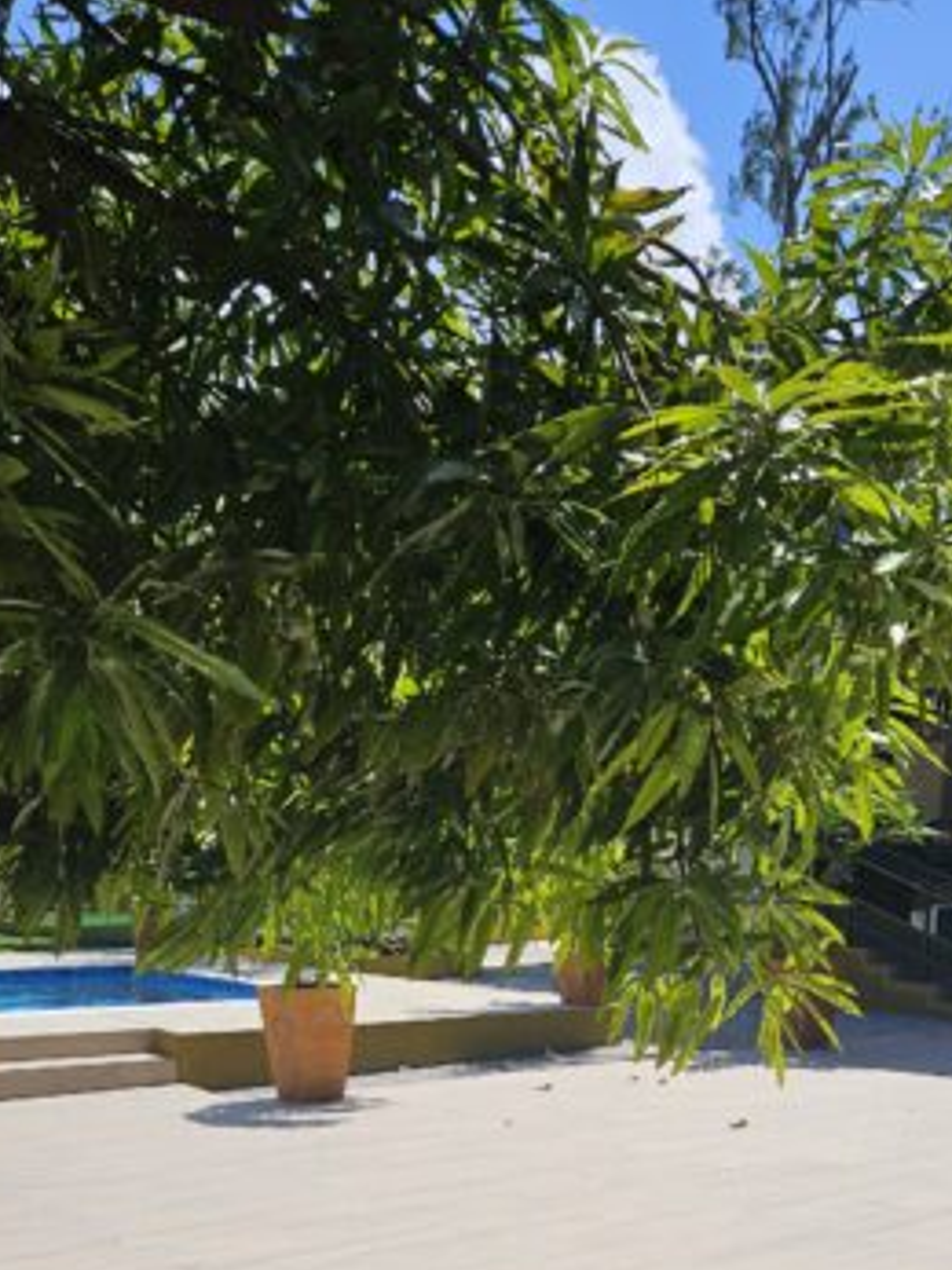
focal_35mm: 41
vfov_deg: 42.7
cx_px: 575
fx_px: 1504
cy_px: 1098
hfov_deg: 35.0
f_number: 1.8
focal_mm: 5.4
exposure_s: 1/2565
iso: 25
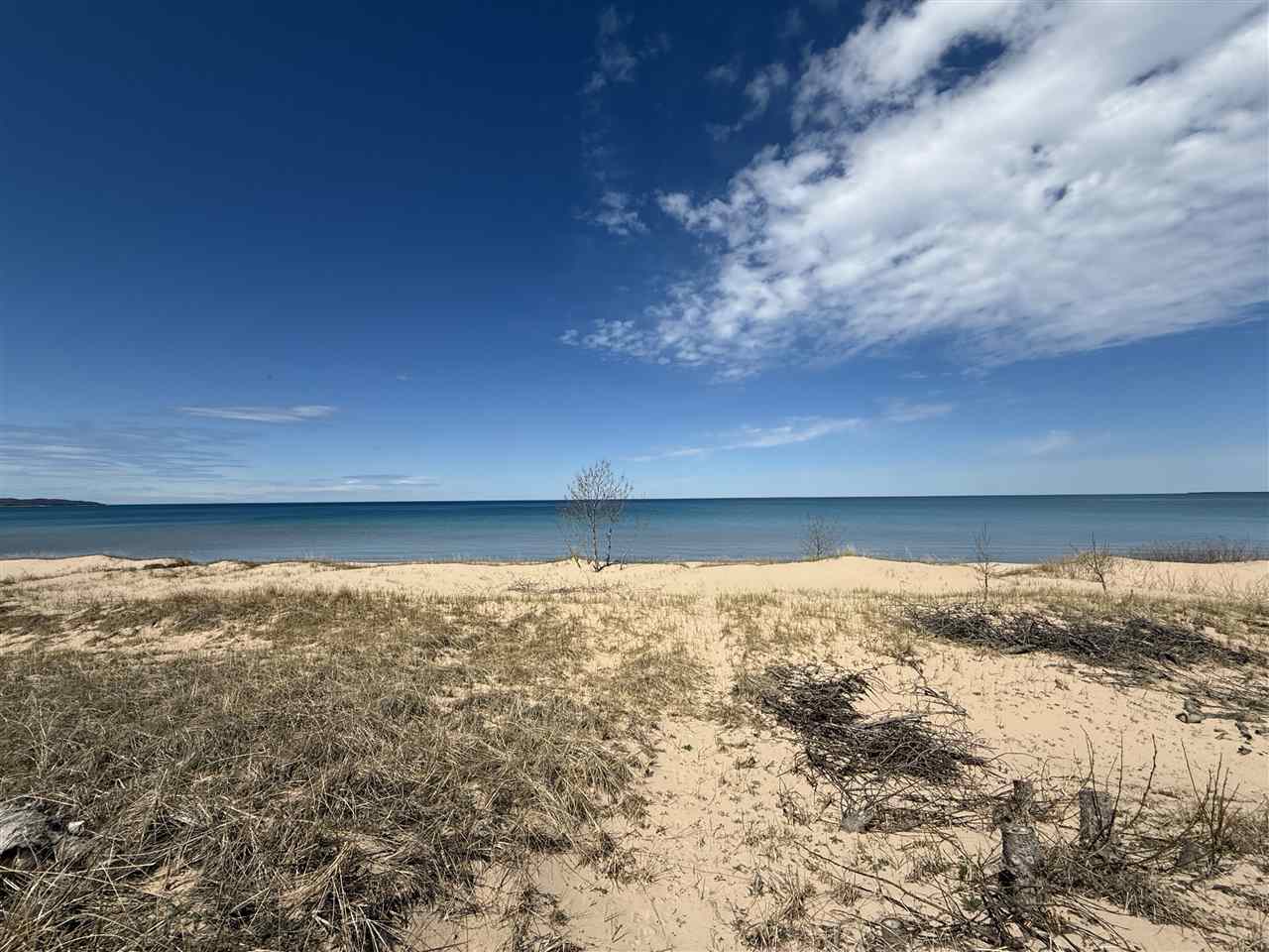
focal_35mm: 14
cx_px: 634
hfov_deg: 102.1
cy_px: 476
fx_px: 513
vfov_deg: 85.7
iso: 50
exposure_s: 1/4762
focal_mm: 2.22
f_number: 2.2
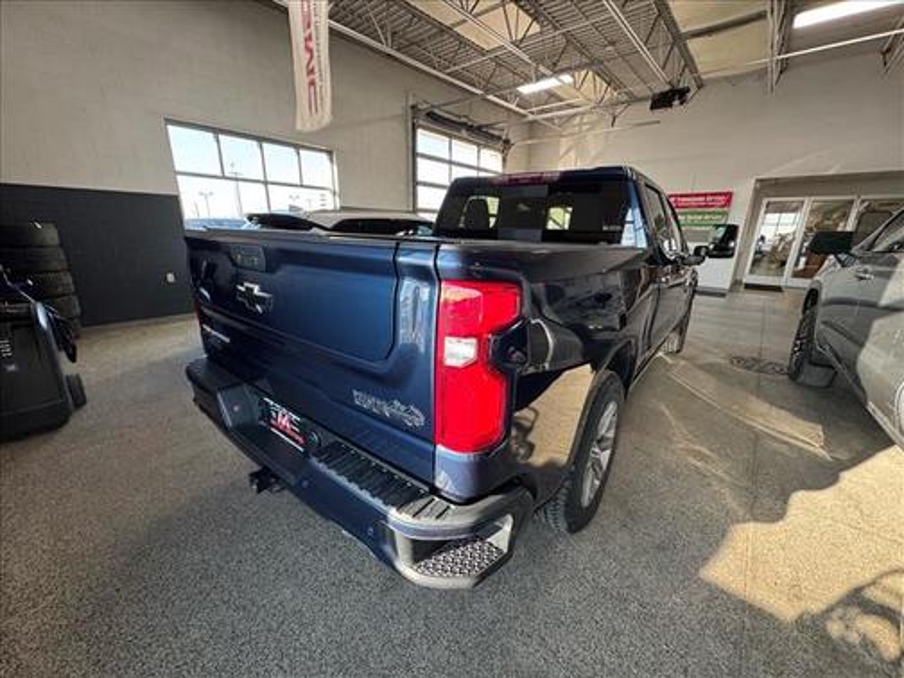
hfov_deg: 102.1
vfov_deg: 85.7
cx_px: 452
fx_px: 366
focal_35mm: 14
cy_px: 339
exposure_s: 1/99
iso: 125
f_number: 2.2
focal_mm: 2.22
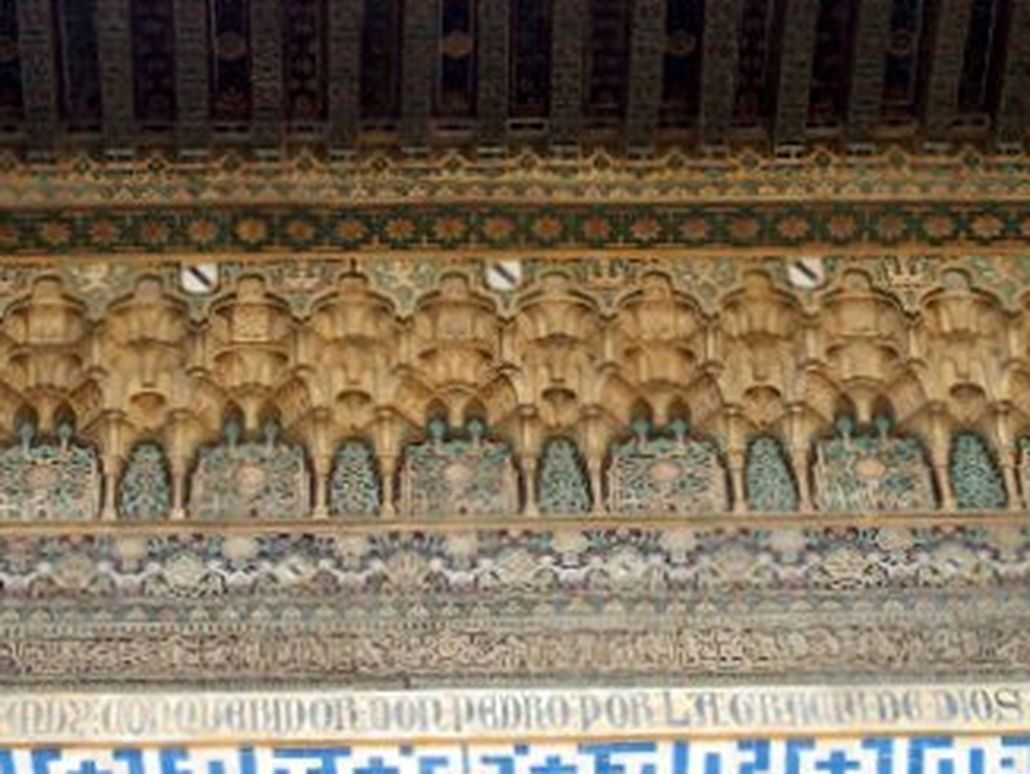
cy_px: 370
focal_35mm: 125
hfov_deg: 15.8
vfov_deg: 11.9
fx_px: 3722
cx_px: 502
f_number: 3.5
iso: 100
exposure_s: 1/200
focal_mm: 17.8
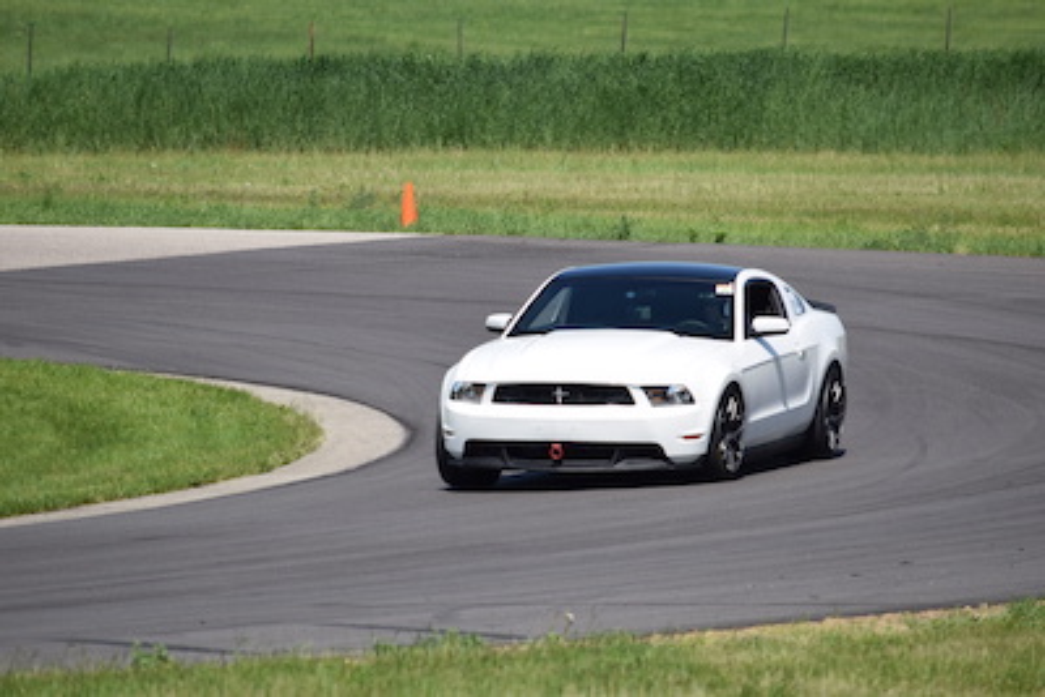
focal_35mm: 450
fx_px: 13067
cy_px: 348
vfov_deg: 3.1
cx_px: 522
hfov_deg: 4.6
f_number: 7.1
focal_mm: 300
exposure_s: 1/1600
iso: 400
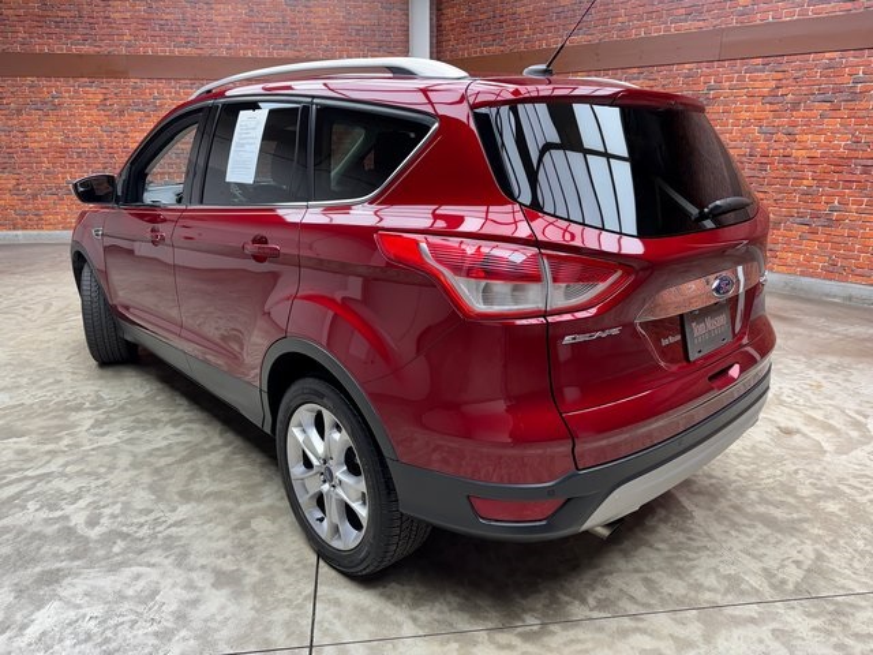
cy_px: 328
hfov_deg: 71.6
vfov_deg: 56.8
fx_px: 605
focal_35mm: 24
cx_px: 436
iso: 100
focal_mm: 6.76
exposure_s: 1/120
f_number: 1.78
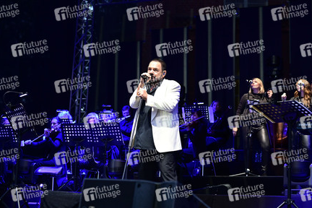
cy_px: 103
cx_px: 155
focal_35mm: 73
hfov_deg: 27.7
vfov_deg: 18.7
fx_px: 633
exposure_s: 1/100
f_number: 3.5
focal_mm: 70
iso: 2000
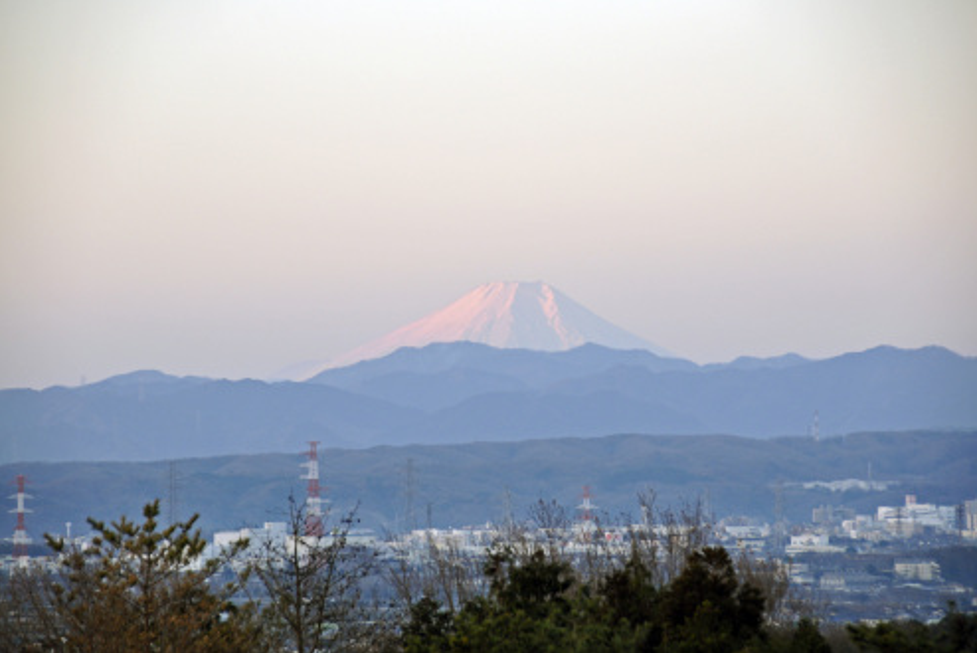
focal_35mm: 197
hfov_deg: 10.4
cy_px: 326
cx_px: 490
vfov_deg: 7.0
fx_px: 5349
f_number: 5.6
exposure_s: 1/80
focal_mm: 130
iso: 400
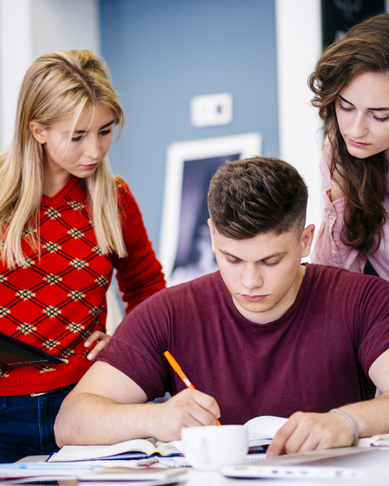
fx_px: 1741
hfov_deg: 12.7
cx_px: 238
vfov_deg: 15.9
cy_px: 242
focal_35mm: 121
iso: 500
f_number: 2
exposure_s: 1/80
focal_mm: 85
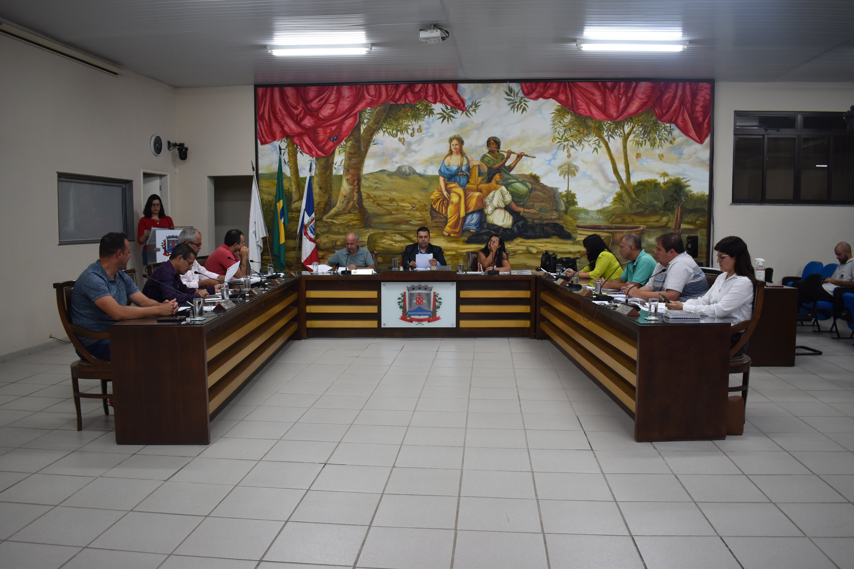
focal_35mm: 27
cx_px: 427
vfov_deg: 47.9
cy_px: 284
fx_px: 640
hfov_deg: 67.4
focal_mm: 18
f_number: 4
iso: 560
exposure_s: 1/60
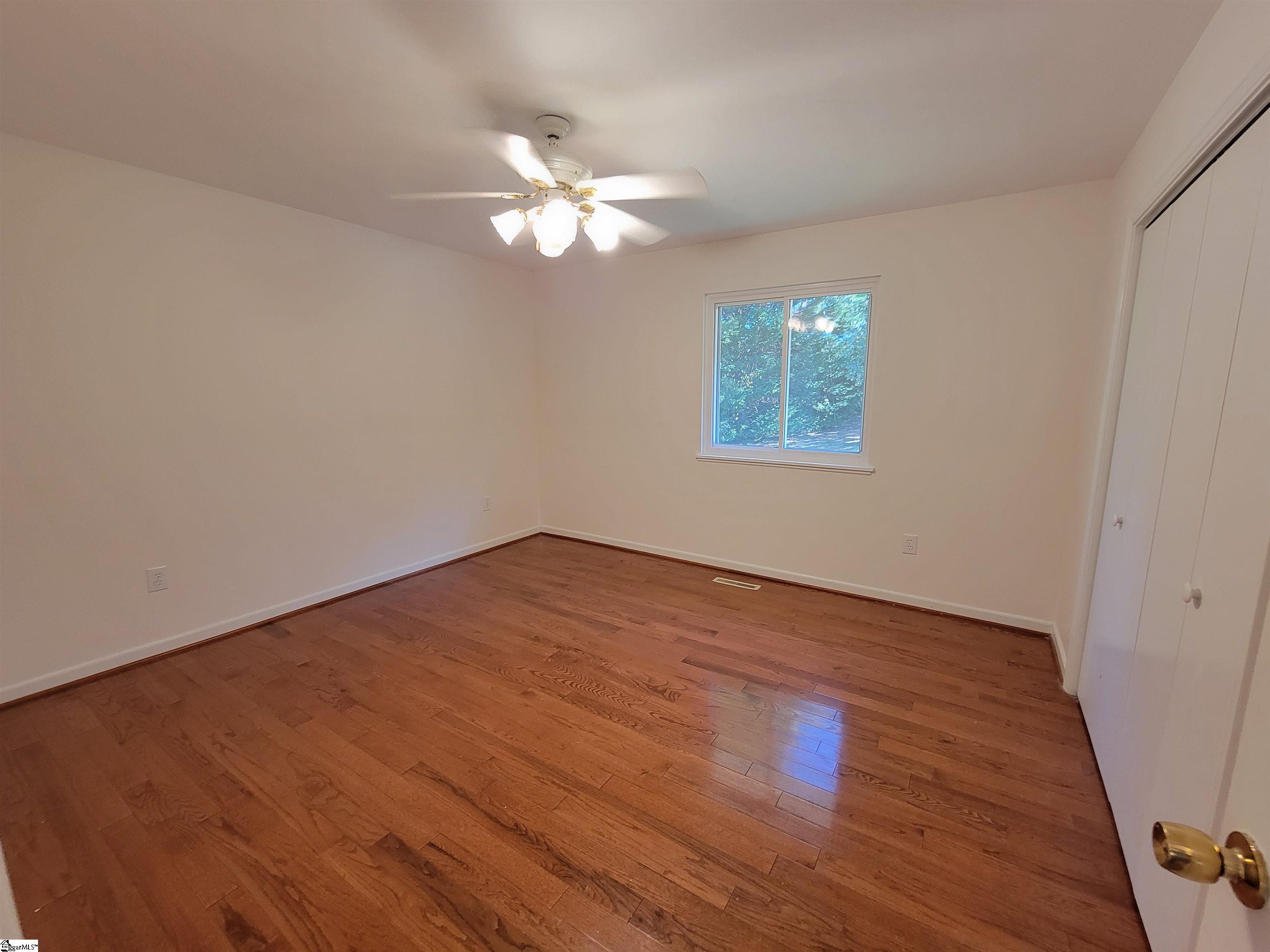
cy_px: 476
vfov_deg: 89.9
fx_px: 477
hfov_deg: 106.2
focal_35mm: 13
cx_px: 635
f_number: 2.2
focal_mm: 2.2
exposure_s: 1/60
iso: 160
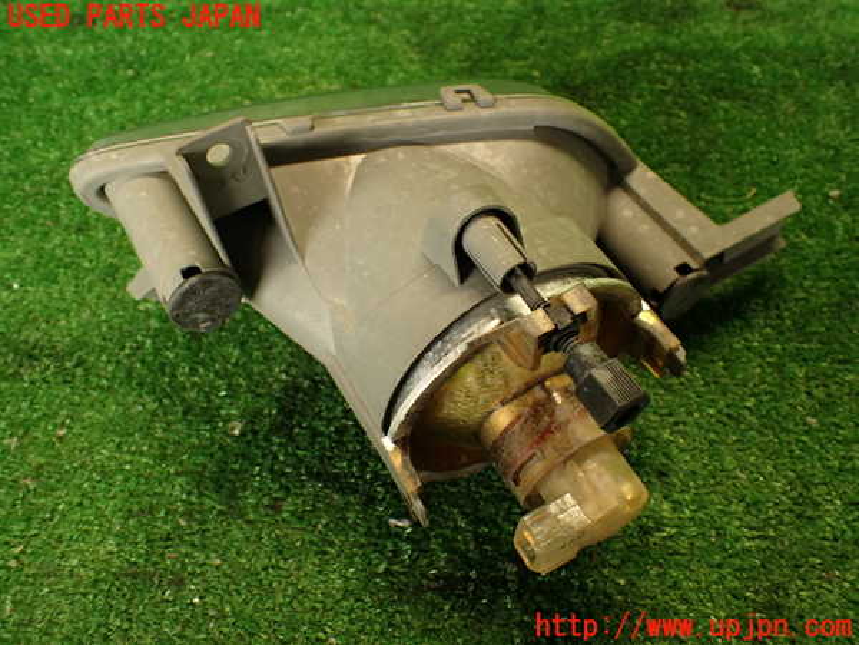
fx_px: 794
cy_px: 322
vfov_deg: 44.2
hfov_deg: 56.8
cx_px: 430
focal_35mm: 32
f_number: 2.4
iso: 200
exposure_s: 1/30
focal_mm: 5.79
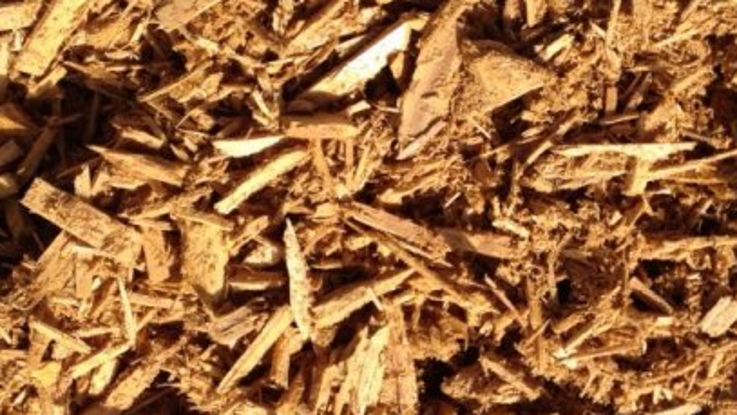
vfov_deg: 16.1
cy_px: 252
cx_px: 422
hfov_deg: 28.2
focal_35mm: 75
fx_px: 1466
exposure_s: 1/1623
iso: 50
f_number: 2.4
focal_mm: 4.28
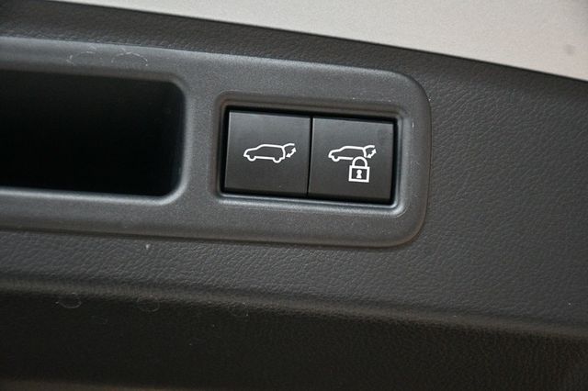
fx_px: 1828
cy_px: 196
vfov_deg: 12.2
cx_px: 294
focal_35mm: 112
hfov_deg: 18.3
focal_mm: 75
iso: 5600
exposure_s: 1/60
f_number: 5
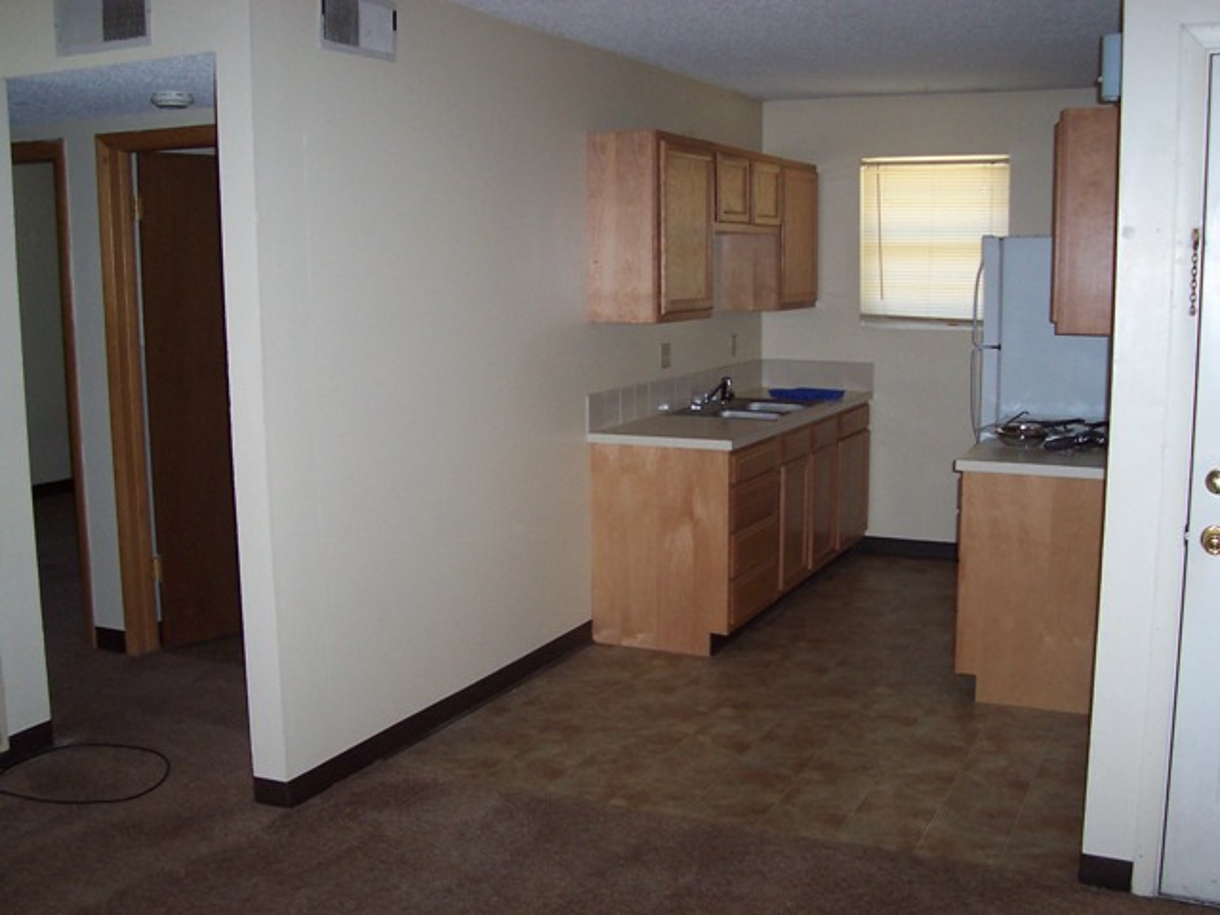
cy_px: 458
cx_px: 610
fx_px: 1304
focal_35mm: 37
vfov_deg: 38.7
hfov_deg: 50.1
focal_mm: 5.6
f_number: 2.8
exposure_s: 1/60
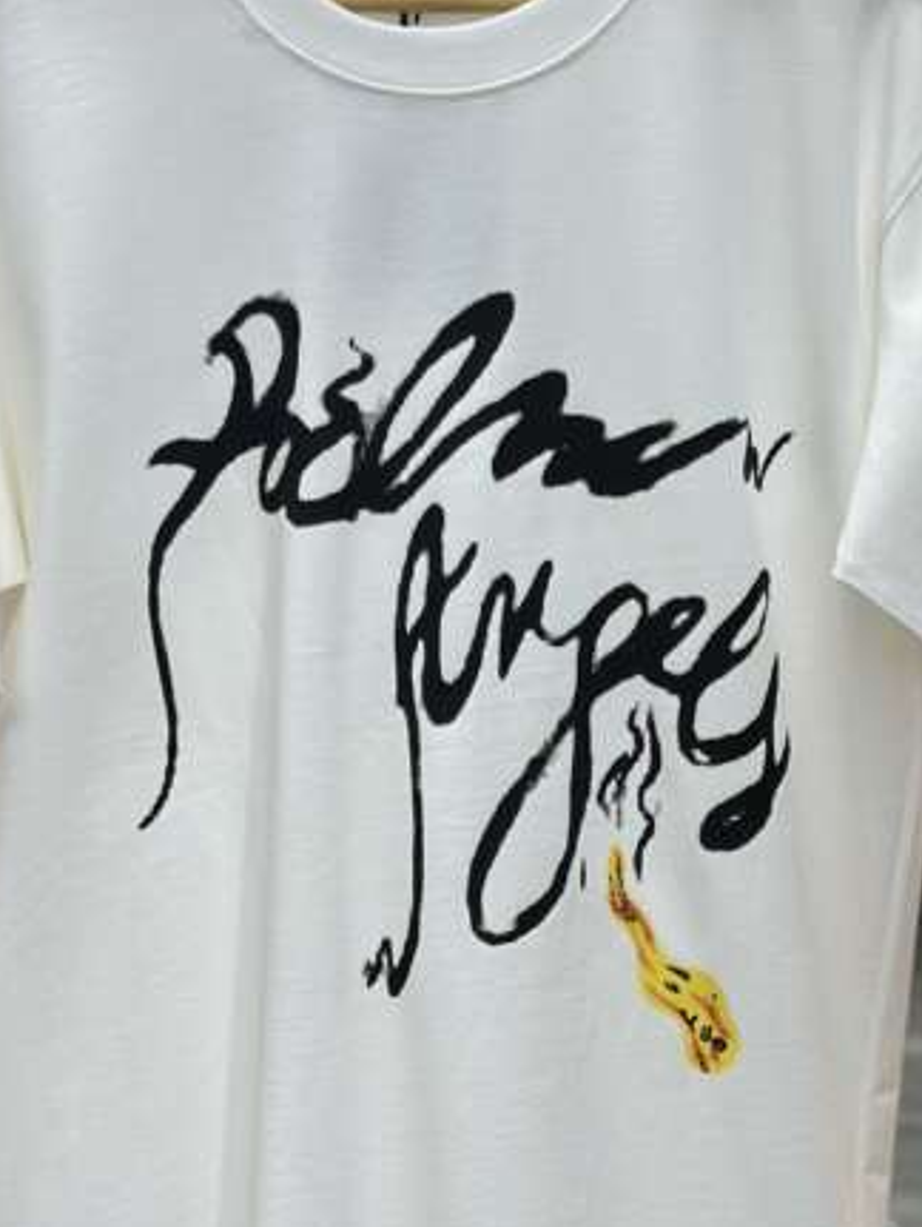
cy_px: 720
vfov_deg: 22.0
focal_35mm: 89
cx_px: 461
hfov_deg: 16.6
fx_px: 3156
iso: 80
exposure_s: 1/120
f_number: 1.78
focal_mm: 6.86
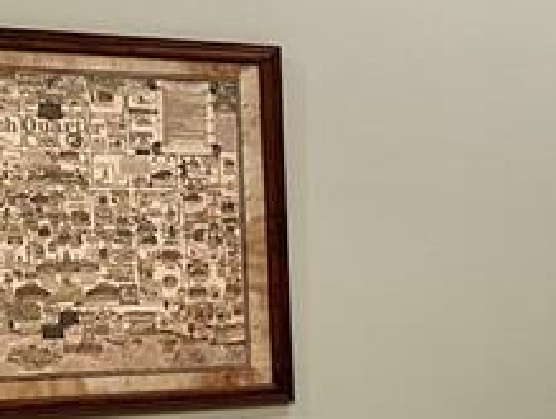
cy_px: 383
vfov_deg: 13.1
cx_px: 1216
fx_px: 1802
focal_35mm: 112
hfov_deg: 13.9
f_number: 1.78
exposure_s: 1/120
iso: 200
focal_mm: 6.86
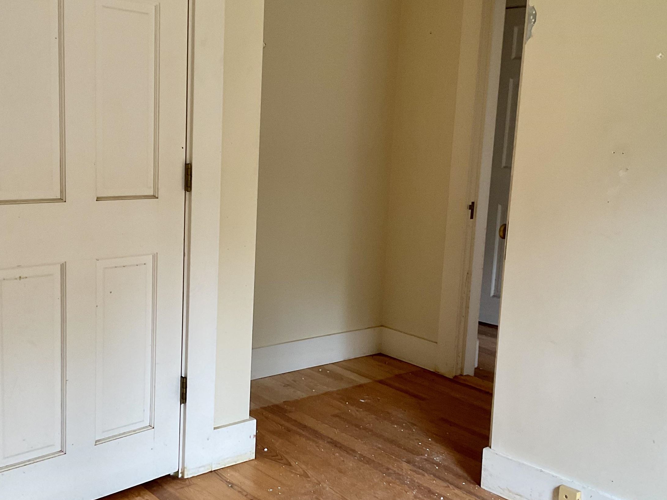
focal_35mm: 41
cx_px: 294
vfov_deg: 35.1
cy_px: 260
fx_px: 790
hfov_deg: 45.7
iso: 80
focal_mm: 3
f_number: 1.8
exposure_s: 1/60
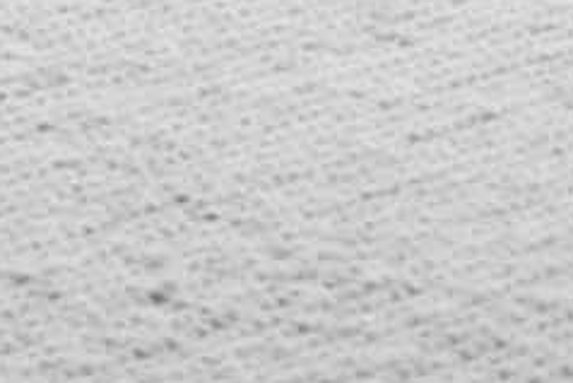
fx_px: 5893
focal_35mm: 370
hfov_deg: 5.5
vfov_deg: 3.3
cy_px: -1898
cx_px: -466
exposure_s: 1/100
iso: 1000
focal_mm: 44
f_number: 4
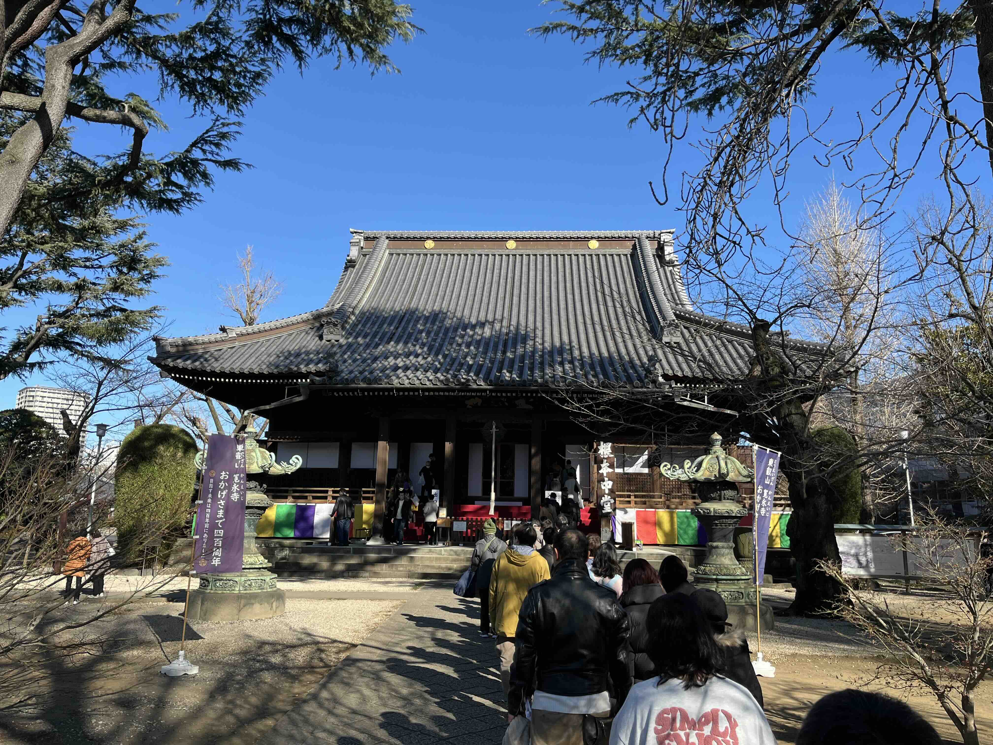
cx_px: 496
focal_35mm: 26
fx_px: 746
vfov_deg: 53.1
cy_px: 372
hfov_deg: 67.3
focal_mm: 5.1
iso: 50
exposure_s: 1/1238
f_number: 1.6
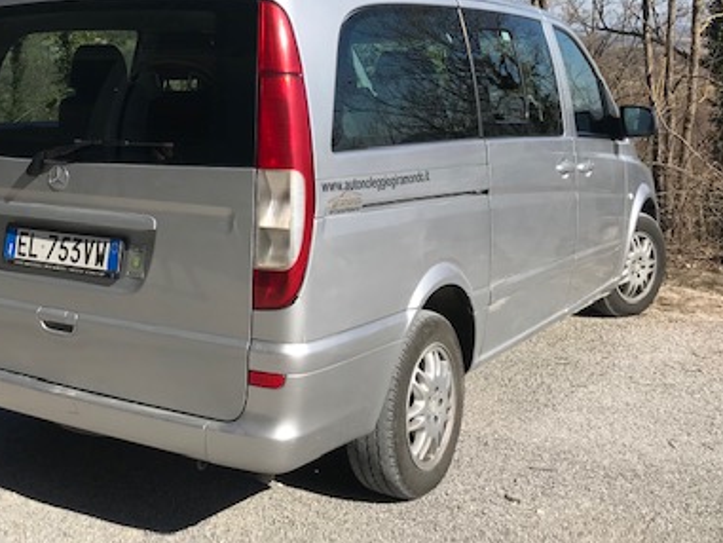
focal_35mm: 47
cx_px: 216
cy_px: 148
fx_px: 982
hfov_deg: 39.7
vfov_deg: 30.5
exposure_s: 1/2660
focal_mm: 3.99
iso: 20
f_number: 1.8
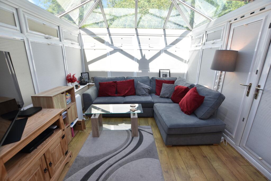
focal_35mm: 15
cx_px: 136
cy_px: 90
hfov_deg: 100.4
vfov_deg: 77.3
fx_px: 113
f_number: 5
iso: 100
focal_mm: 10
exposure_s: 1/100
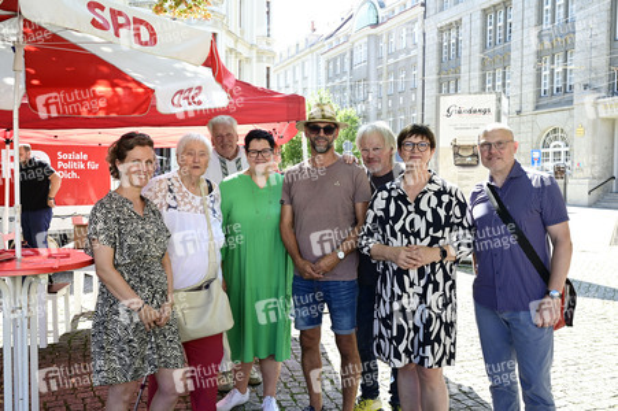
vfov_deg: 37.8
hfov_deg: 54.5
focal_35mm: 35
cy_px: 206
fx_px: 600
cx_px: 309
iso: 500
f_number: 8
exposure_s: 1/160
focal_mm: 35
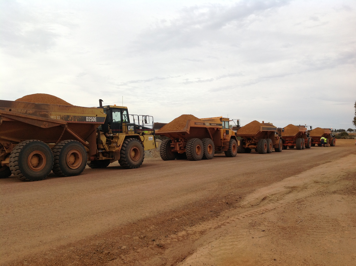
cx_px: 178
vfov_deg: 40.6
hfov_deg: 52.7
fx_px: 359
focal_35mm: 35
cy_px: 133
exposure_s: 1/975
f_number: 2.4
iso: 50
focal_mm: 4.28
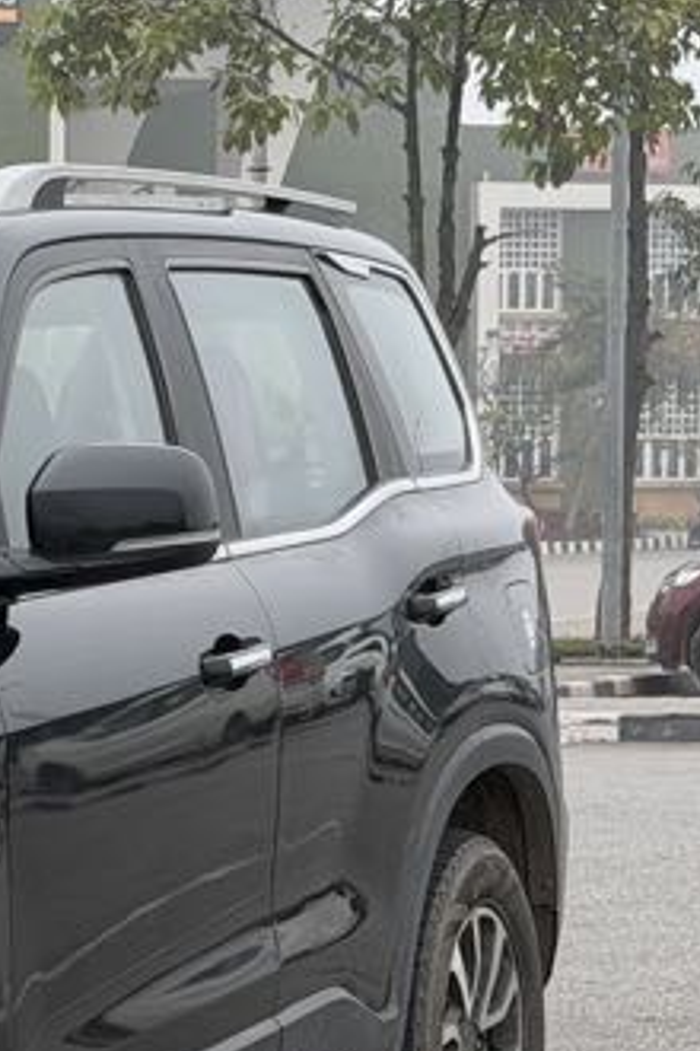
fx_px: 4520
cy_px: 742
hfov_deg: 8.6
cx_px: -433
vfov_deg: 13.2
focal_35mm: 155
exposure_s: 1/1203
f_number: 1.78
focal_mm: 6.76
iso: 64
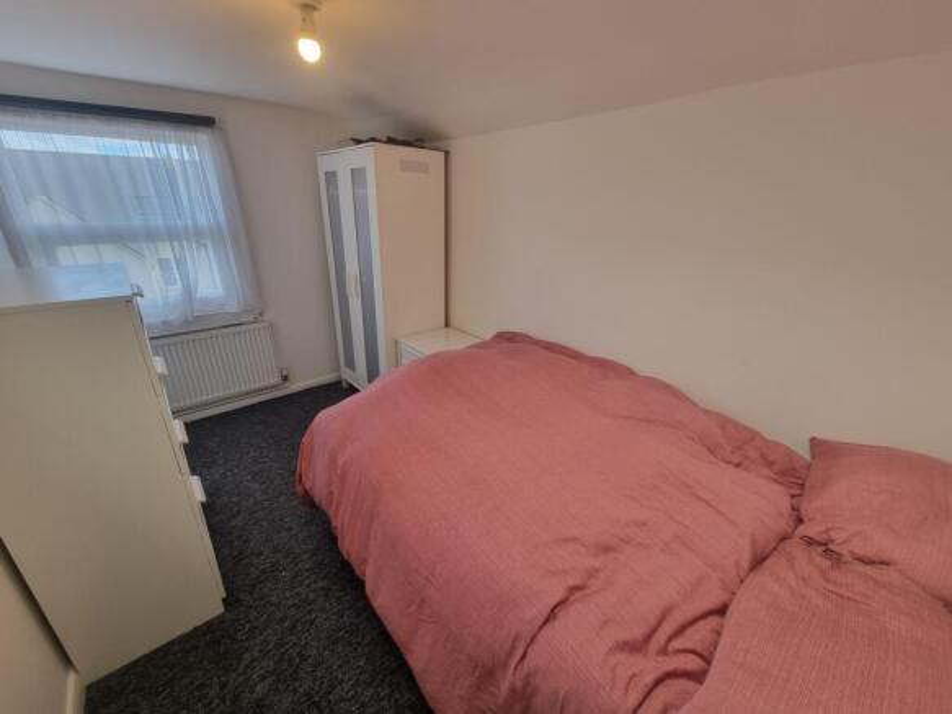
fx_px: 357
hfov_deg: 106.2
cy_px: 357
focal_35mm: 13
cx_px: 476
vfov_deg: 89.9
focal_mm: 2.2
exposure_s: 1/100
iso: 64
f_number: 2.2
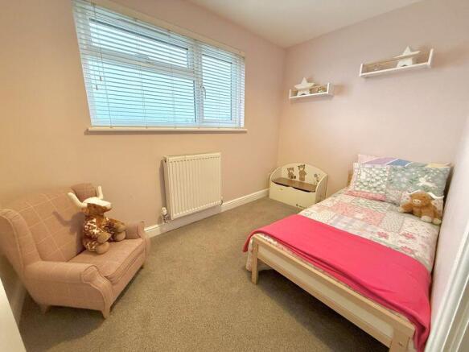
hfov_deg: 102.1
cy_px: 176
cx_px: 234
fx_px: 190
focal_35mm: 14
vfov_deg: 85.7
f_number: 2.2
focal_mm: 2.22
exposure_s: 1/100
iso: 320
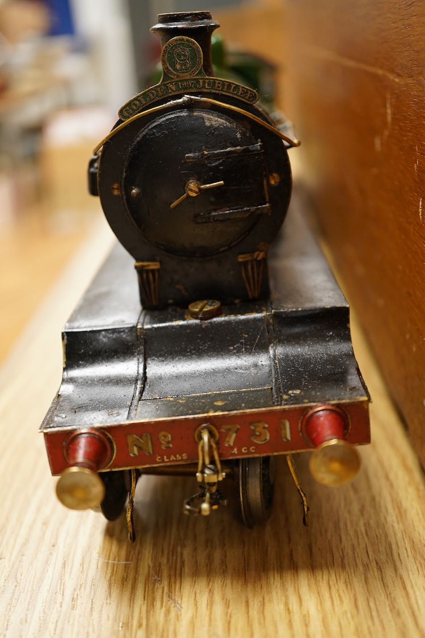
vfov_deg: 43.6
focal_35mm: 45
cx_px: 212
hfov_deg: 29.9
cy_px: 319
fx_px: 797
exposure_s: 1/125
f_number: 4
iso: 2000
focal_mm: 30
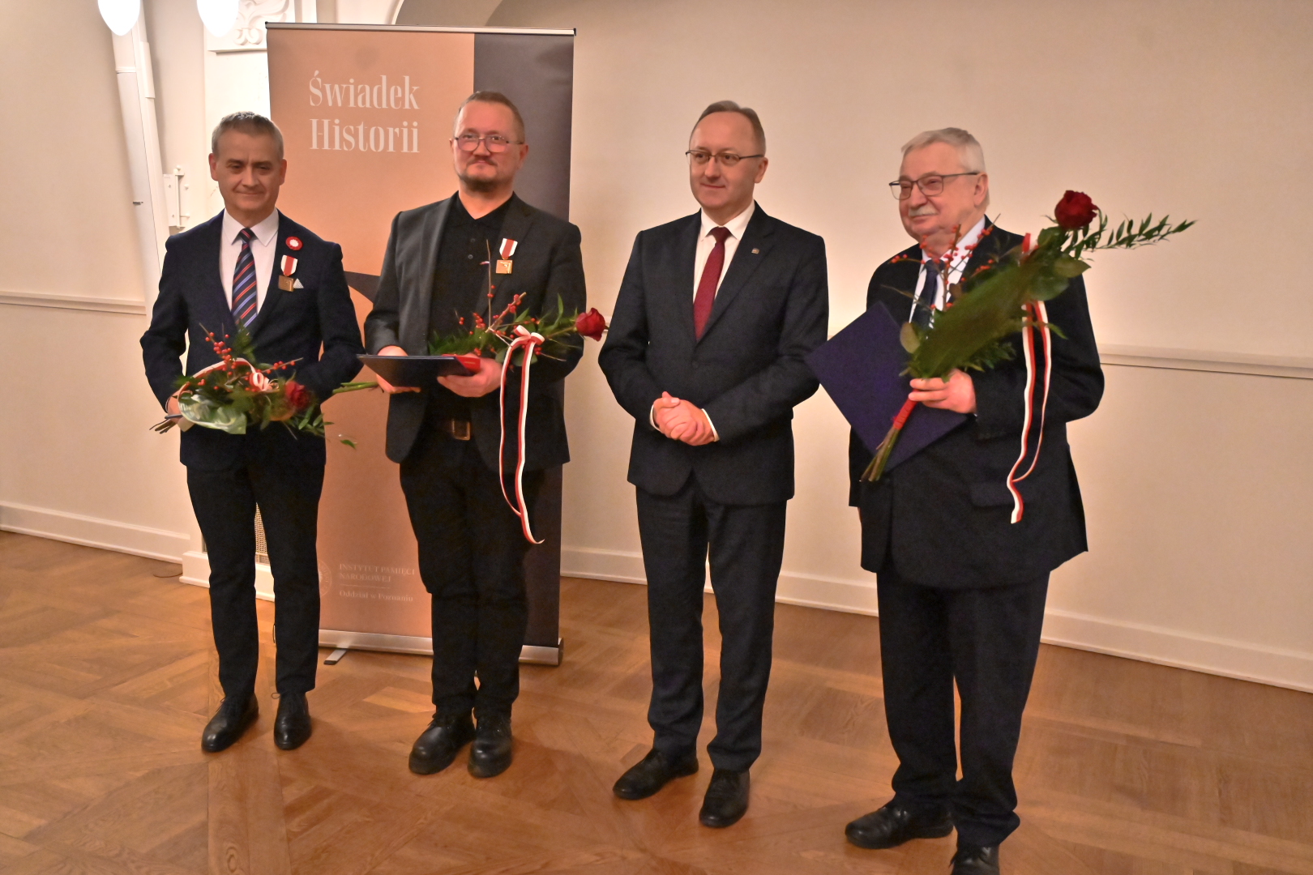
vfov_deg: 41.7
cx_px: 656
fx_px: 1149
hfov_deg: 59.5
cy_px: 438
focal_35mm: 32
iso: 7200
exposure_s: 1/200
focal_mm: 31.5
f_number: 4
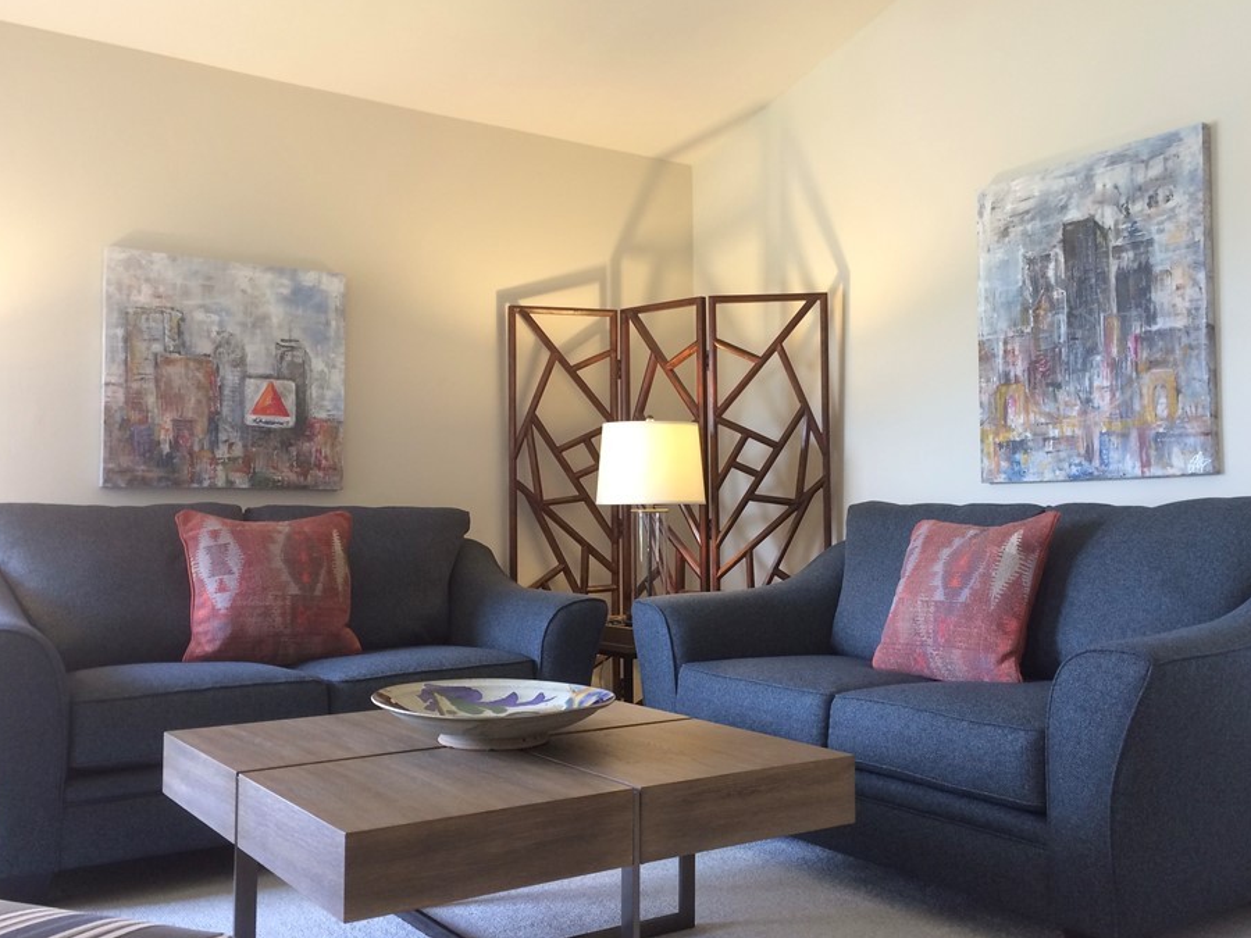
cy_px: 472
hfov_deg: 55.3
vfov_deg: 42.9
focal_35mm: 33
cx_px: 655
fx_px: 1193
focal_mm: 4.15
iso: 80
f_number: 2.2
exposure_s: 1/30
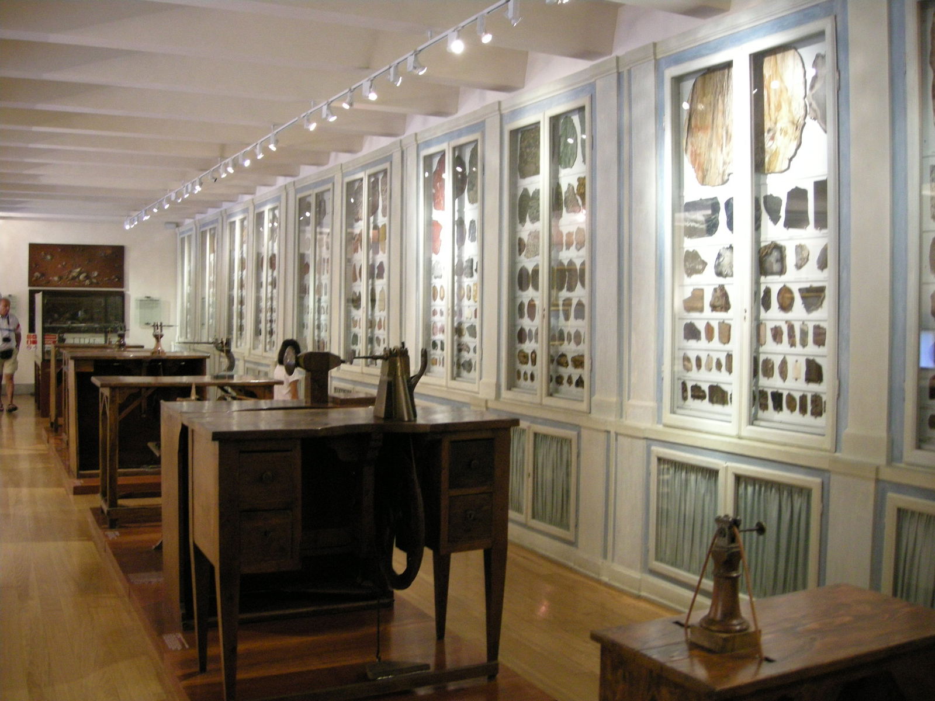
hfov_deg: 51.4
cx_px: 468
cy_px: 350
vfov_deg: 39.7
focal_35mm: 36
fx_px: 972
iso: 400
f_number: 2.7
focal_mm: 7.5
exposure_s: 1/8.8
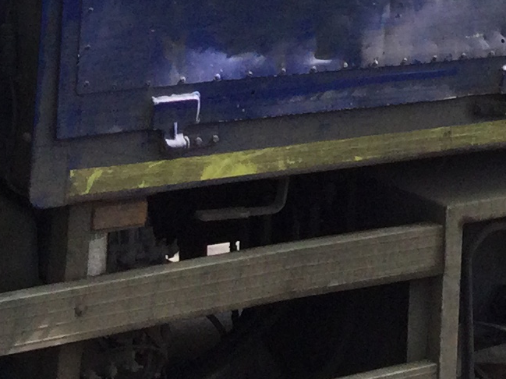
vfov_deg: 8.8
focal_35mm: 156
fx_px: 2279
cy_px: -438
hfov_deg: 12.4
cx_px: 593
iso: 25
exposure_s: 1/242
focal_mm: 3.3
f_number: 2.4
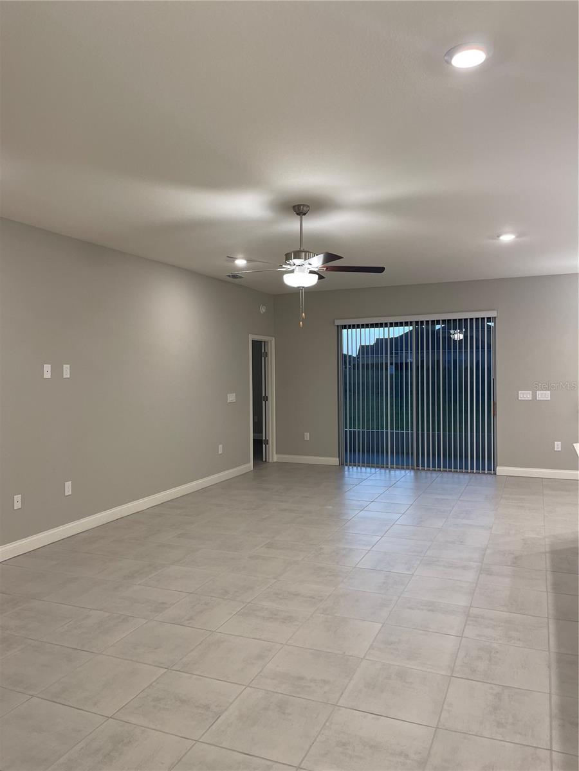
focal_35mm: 26
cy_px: 386
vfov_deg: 67.3
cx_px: 290
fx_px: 580
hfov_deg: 53.1
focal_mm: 5.1
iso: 80
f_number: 1.6
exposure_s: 1/60
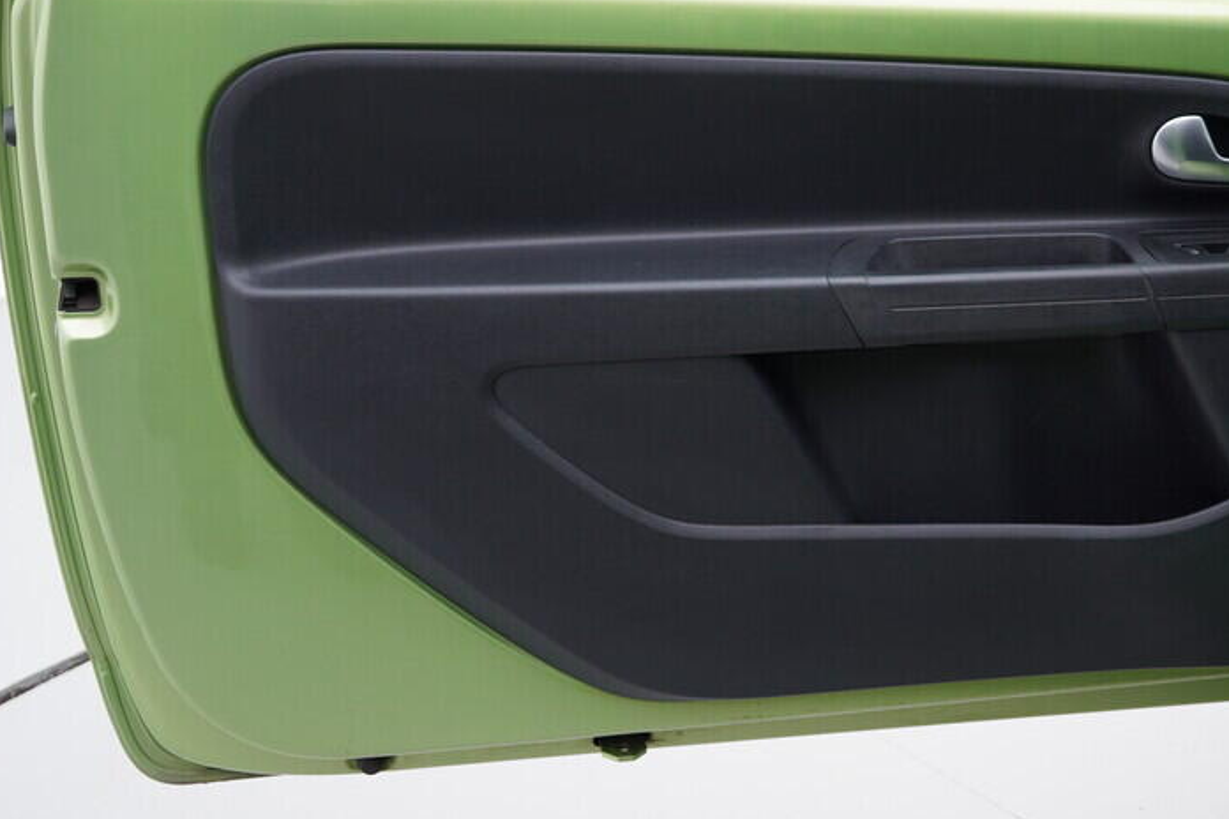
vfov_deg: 25.5
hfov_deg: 37.0
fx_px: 1809
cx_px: 856
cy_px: 382
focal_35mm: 53
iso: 125
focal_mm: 24
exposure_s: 1/50
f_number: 3.2
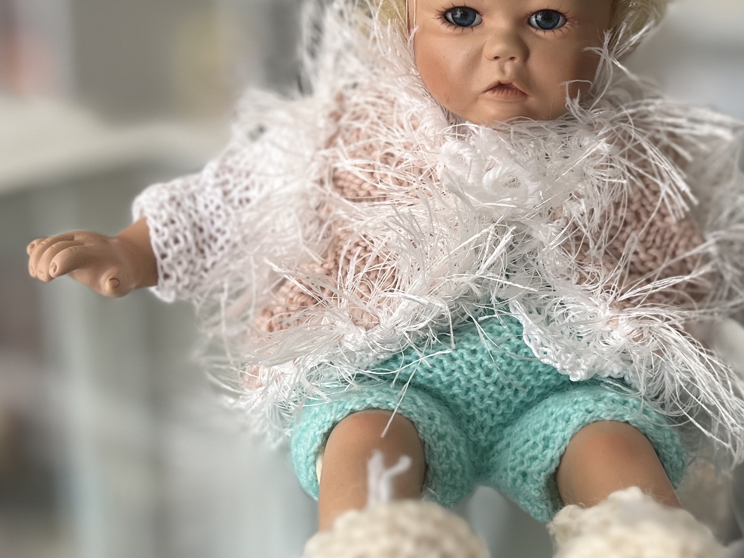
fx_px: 1332
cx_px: 488
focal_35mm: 62
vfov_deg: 23.6
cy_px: 251
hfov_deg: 31.0
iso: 40
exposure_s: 1/121
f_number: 1.5
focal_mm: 5.7
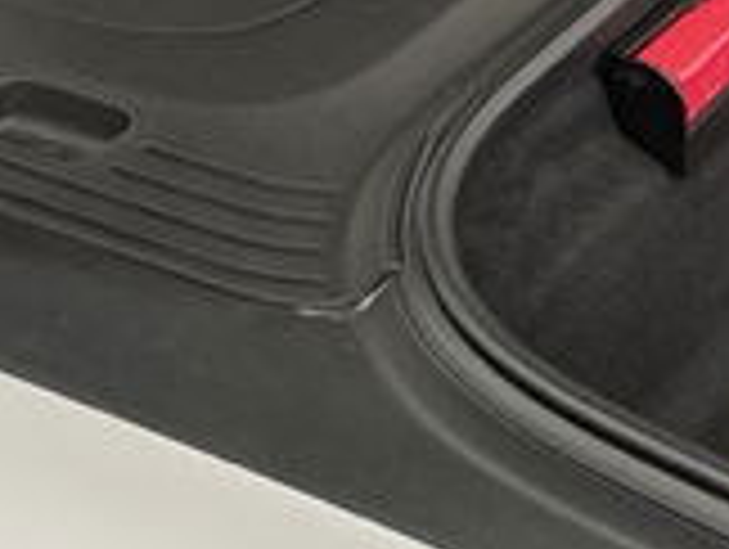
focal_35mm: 123
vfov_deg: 12.1
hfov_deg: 15.6
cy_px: 274
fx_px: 2594
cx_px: 788
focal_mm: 4.2
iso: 125
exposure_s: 1/100
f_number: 1.6
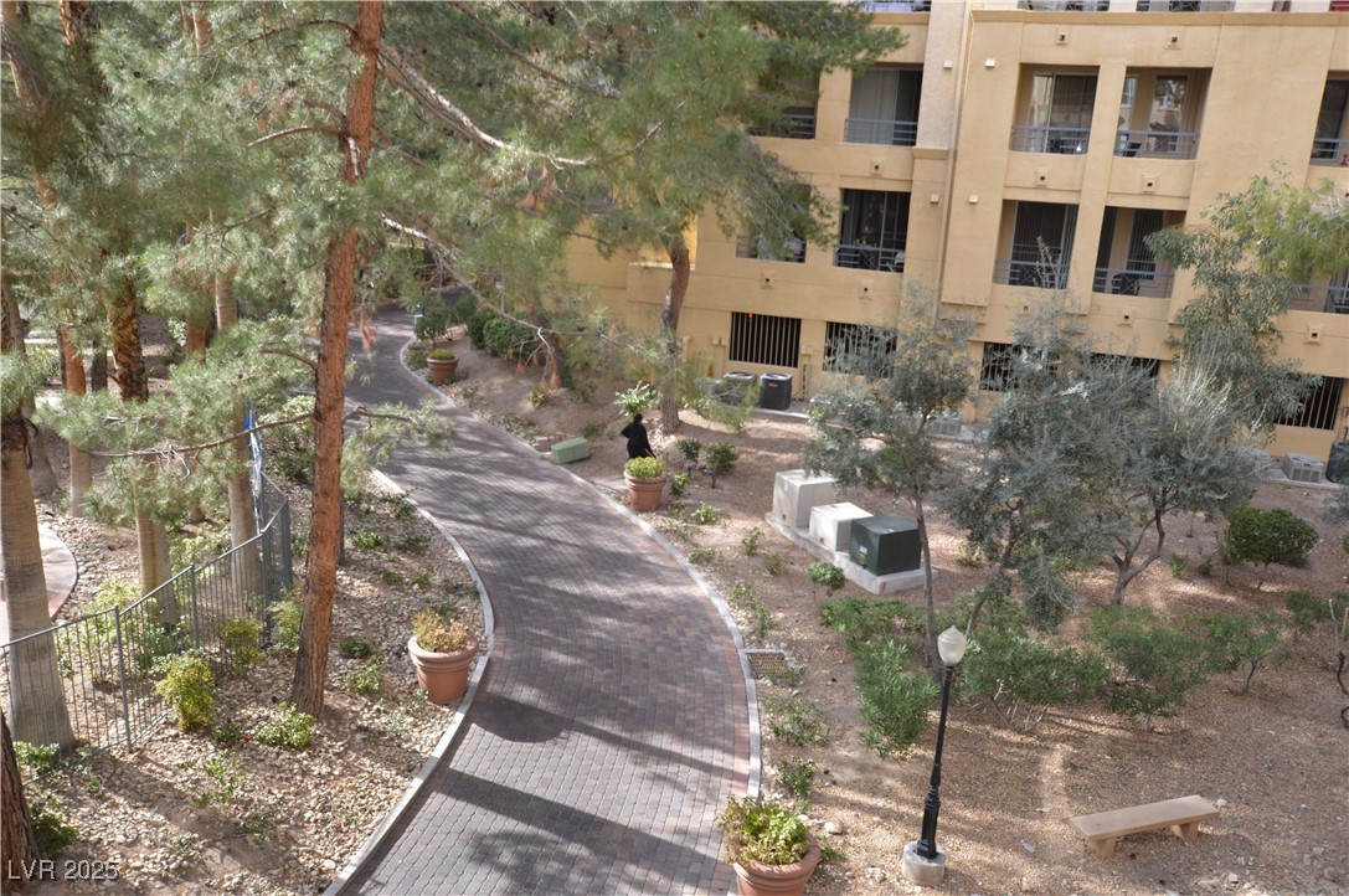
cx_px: 674
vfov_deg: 43.5
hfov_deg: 62.0
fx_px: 1123
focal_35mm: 30
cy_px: 448
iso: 160
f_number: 5.6
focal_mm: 20
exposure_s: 1/125
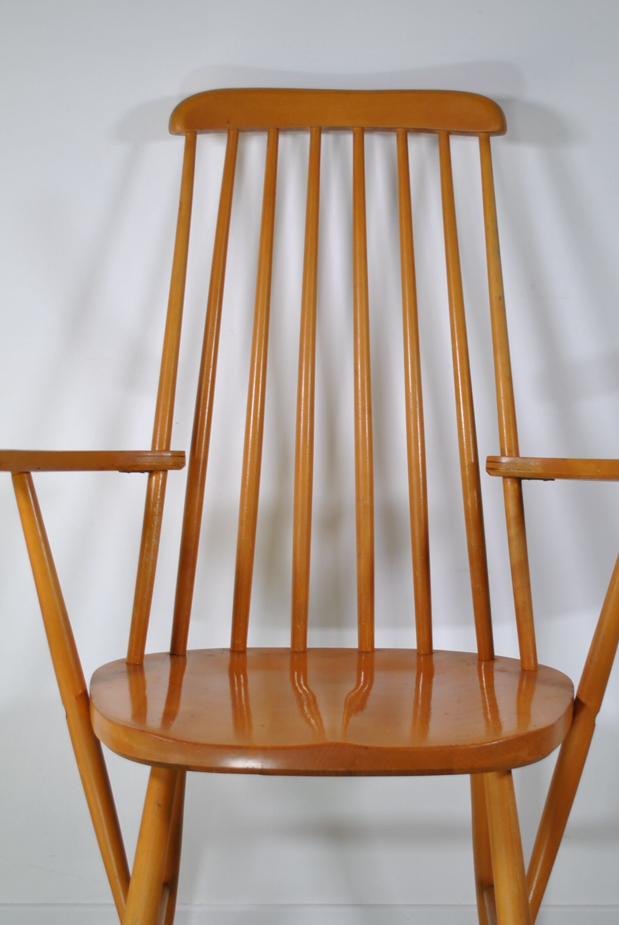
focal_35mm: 67
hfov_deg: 20.4
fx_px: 1723
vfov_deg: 29.8
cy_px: 628
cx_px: 361
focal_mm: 26
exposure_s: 1/60
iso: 100
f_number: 4.2
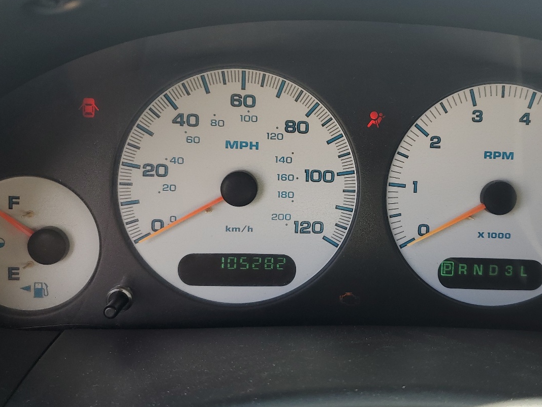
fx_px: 611
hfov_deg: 47.4
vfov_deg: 36.8
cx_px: 344
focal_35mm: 39
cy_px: 184
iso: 50
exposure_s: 1/303
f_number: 1.5
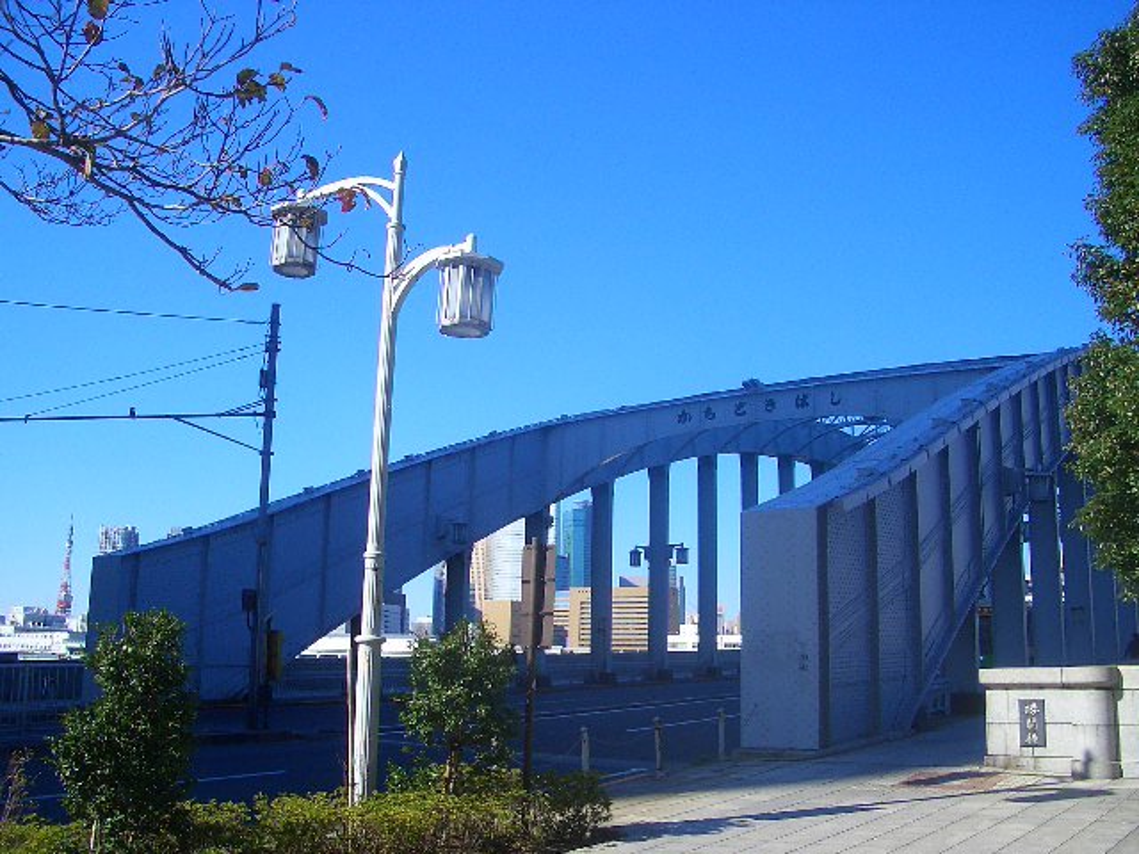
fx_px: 1152
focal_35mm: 35
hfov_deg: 52.6
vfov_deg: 40.7
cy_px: 427
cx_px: 570
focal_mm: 5.8
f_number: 4.3
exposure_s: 1/400
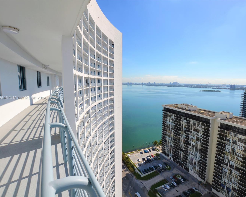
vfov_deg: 77.0
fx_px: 124
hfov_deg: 89.4
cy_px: 98
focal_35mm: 17
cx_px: 135
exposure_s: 1/320
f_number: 9
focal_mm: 10
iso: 100
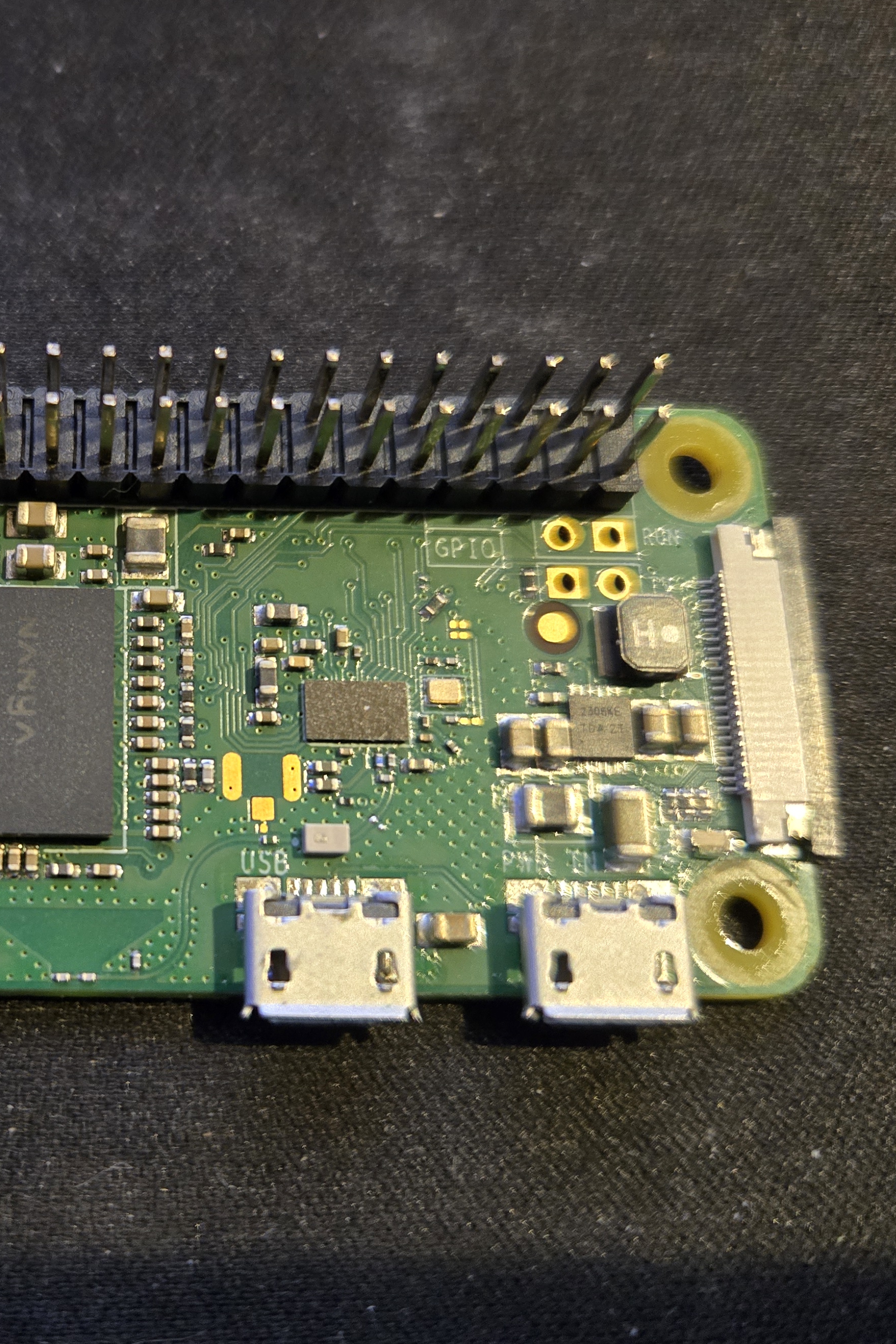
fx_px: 1344
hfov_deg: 35.1
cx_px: 123
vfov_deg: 53.1
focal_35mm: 36
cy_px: 663
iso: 1000
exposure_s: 1/60
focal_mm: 5.4
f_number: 1.8
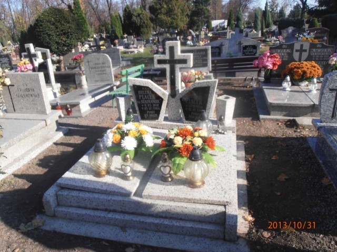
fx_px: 292
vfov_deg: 46.8
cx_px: 168
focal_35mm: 30
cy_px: 126
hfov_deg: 60.0
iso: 80
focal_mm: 5.25
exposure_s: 1/640
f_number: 3.5
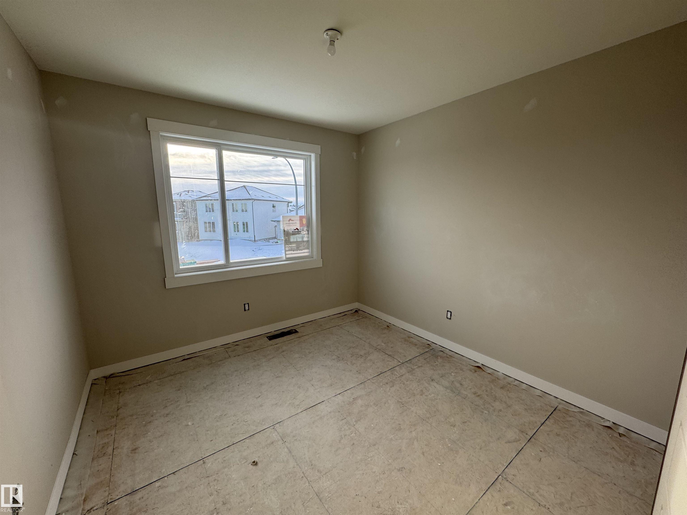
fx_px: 278
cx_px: 344
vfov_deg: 85.7
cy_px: 258
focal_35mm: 14
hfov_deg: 102.1
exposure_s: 1/233
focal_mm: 2.22
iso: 40
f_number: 2.2
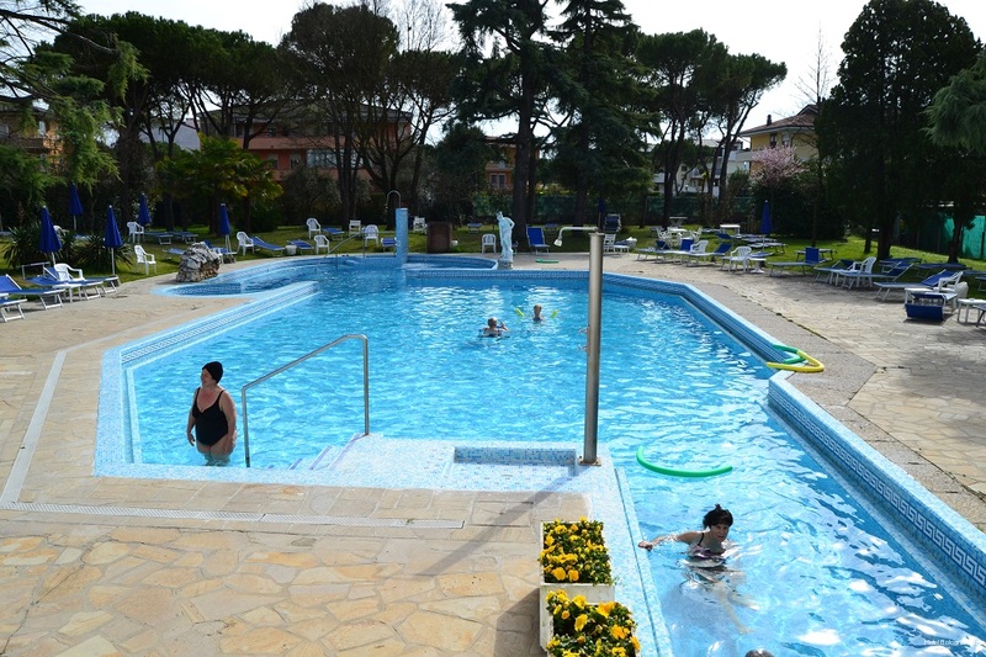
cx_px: 493
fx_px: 739
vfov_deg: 47.9
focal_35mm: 27
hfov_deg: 67.4
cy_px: 328
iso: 400
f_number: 11
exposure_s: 1/400
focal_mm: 18
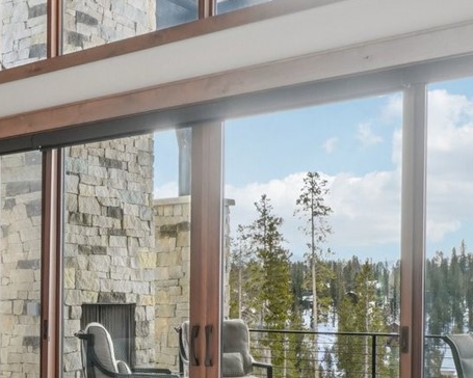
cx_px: -6
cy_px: 303
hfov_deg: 30.2
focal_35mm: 58
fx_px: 808
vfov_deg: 25.9
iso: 100
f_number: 8
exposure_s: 1/60
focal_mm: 11
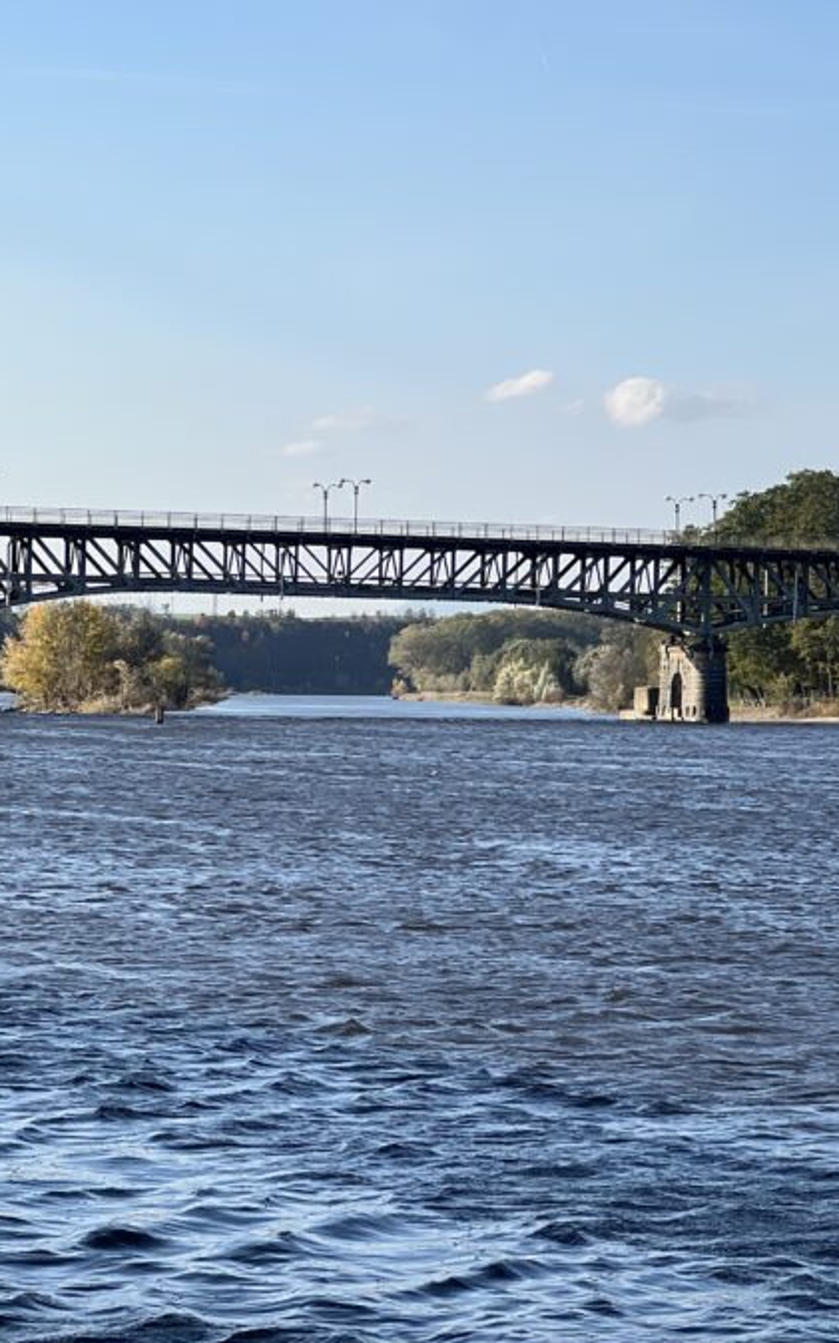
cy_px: 638
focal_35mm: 124
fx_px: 4538
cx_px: 440
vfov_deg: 16.8
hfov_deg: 10.6
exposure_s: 1/815
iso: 32
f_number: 2.8
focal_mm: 9
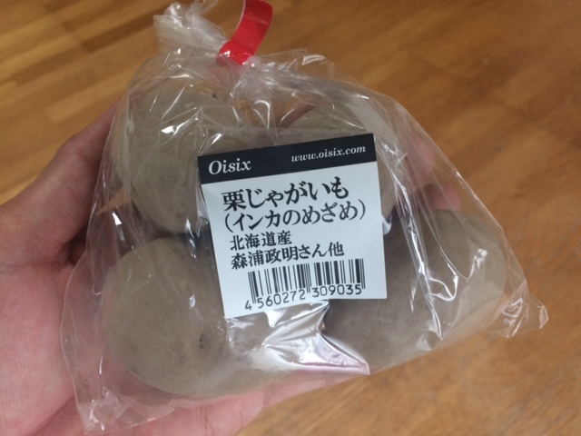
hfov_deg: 61.7
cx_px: 290
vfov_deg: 48.2
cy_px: 218
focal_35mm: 29
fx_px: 487
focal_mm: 4.15
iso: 125
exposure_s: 1/30
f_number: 2.2
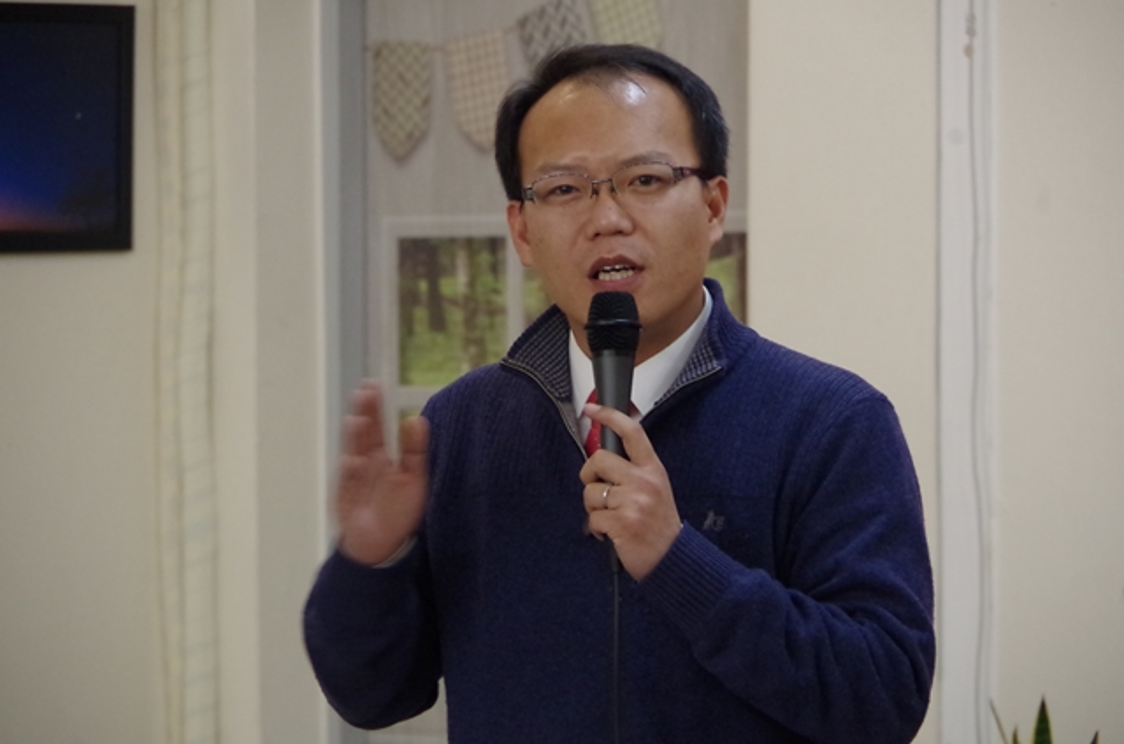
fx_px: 6294
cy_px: 372
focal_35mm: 202
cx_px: 562
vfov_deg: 6.8
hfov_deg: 10.2
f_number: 5.6
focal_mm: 135
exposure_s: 1/50
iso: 3200
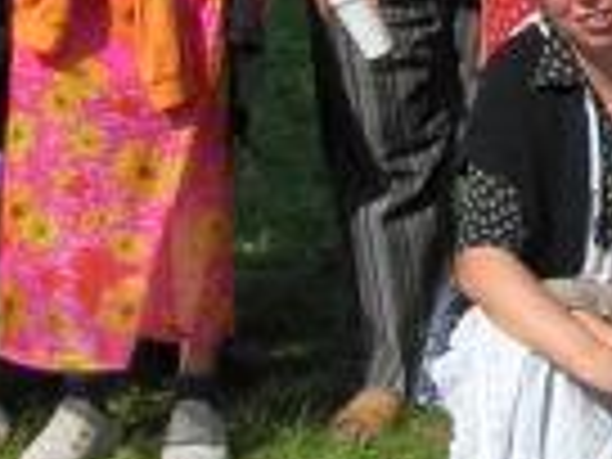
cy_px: -122
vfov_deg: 9.1
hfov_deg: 12.1
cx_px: 738
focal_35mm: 160
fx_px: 2829
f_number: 4.9
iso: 50
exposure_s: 1/505
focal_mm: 5.7
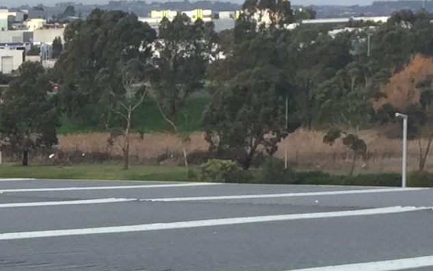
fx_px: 1876
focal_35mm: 159
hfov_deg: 12.4
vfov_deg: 8.1
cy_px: 409
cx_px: -242
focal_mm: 4.15
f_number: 2.2
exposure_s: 1/581
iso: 32
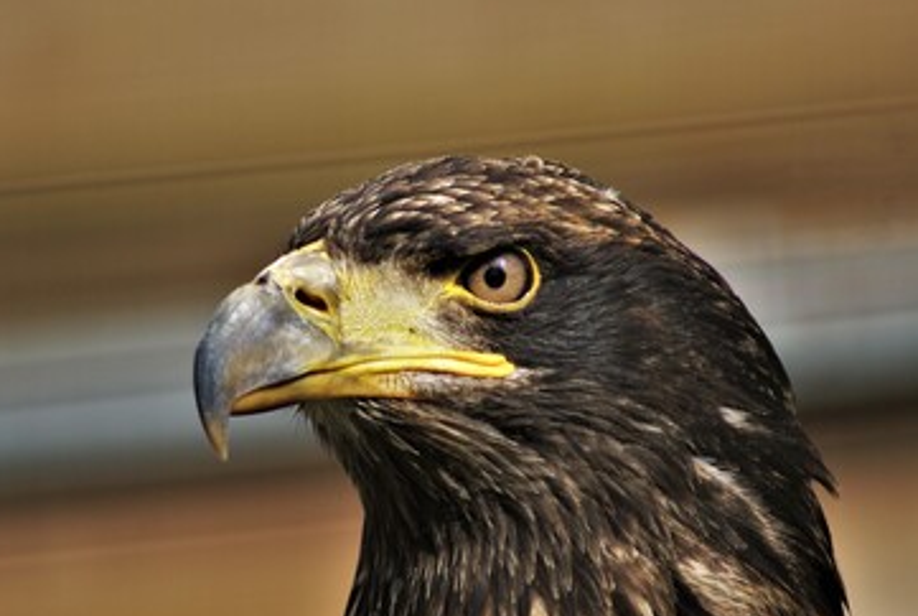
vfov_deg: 3.1
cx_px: 432
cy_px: 367
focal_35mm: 440
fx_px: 11238
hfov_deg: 4.7
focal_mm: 230
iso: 100
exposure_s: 1/400
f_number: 5.6
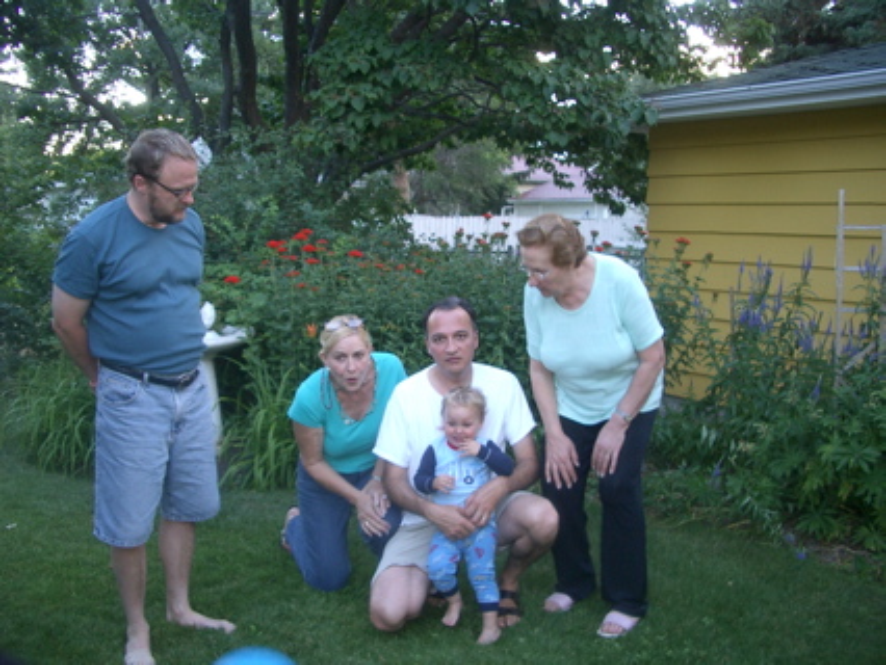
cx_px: 443
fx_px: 896
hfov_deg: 52.6
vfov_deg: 40.7
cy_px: 332
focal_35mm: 35
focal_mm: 5.8
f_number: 2.6
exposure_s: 1/40
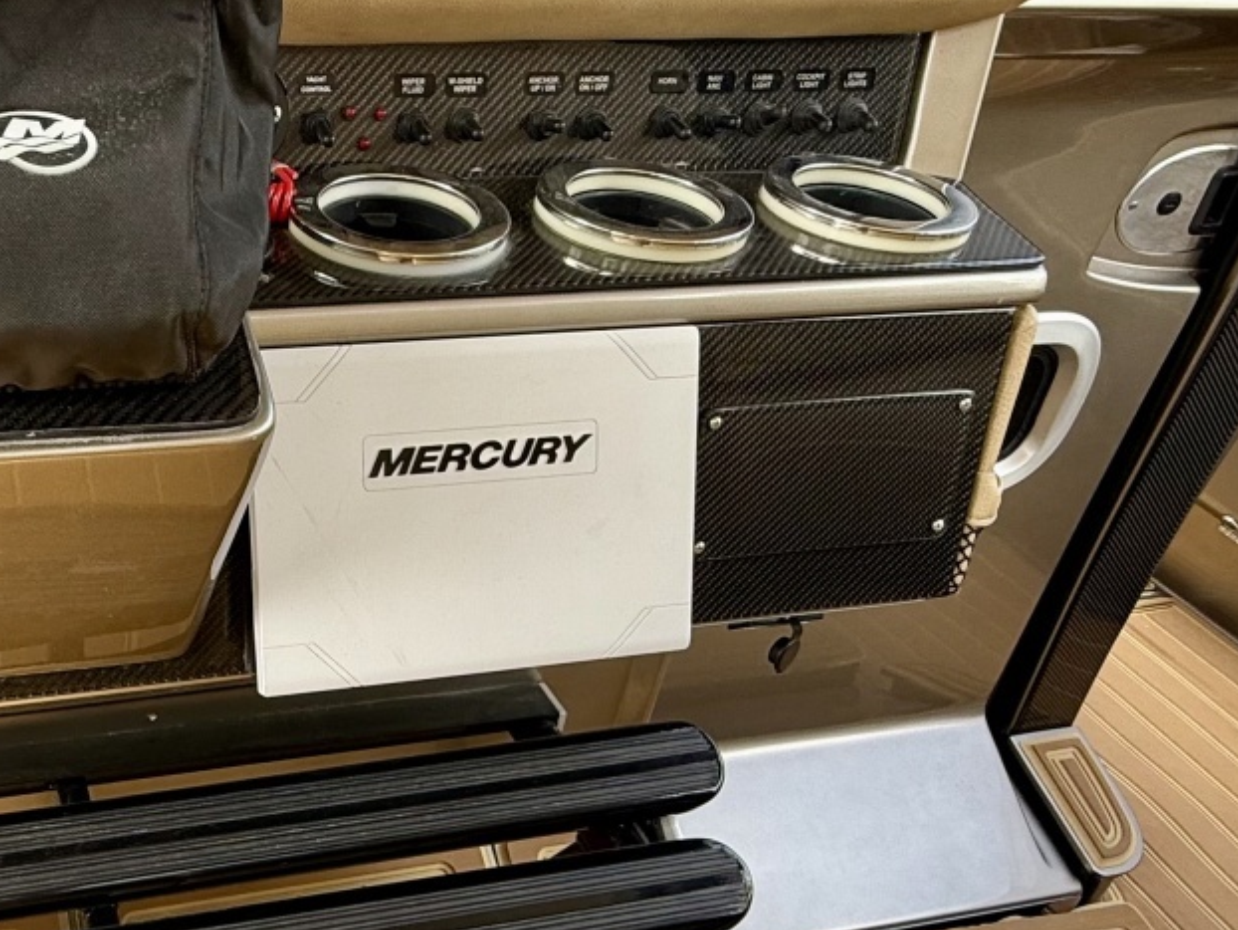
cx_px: 227
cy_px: 679
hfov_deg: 48.1
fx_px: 1288
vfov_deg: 38.8
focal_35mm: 36
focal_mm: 2.22
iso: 50
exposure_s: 1/118
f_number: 2.2
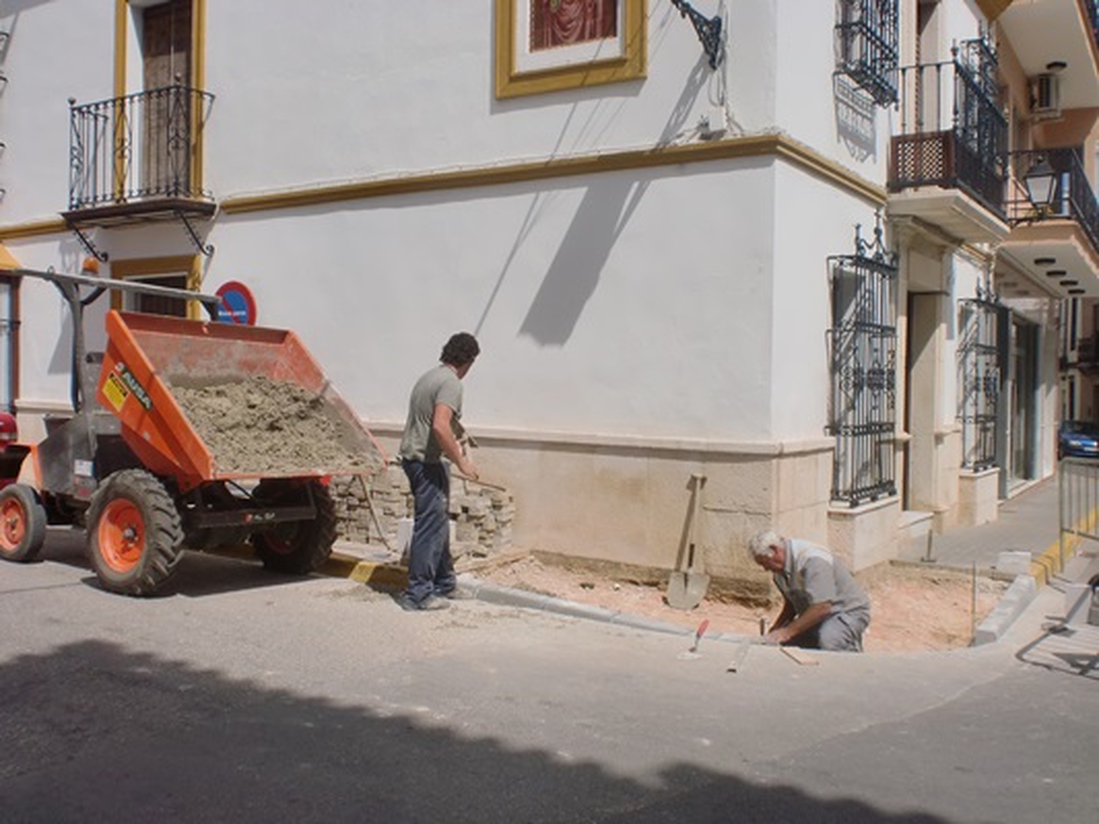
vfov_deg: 40.7
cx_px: 550
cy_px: 412
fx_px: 1111
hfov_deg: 52.6
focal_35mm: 35
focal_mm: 6.3
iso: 64
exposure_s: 1/1000
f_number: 5.6
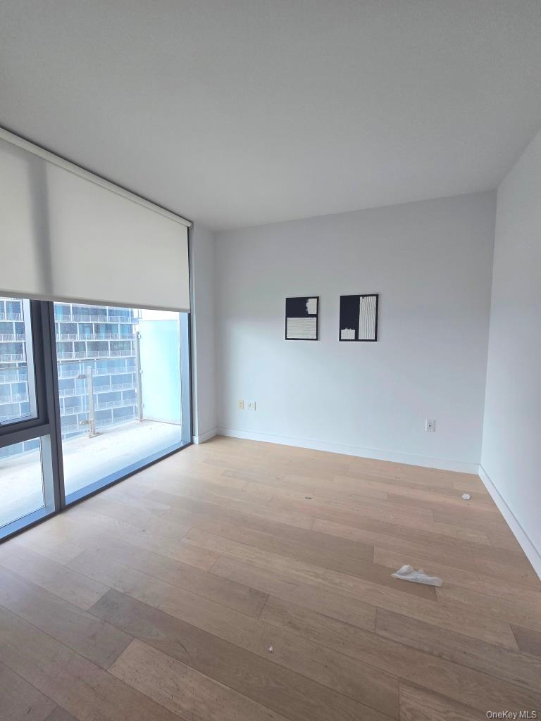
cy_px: 360
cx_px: 270
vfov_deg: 106.2
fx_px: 271
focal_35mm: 13
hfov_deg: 89.9
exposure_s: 1/212
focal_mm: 2.2
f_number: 2.2
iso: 50
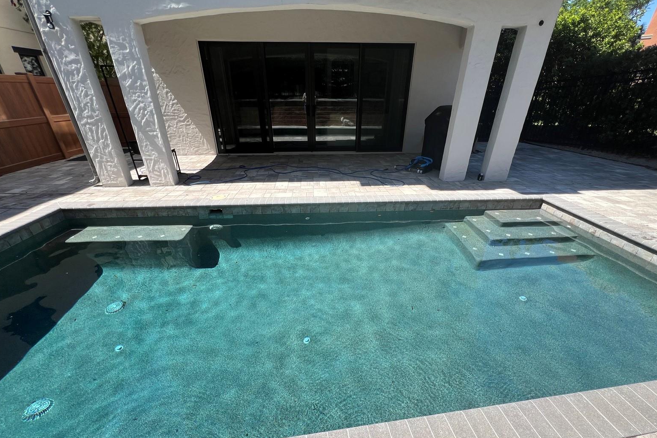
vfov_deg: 81.1
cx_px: 328
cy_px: 235
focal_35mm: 14
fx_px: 255
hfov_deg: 104.3
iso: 32
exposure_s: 1/1014
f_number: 1.8
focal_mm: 1.57
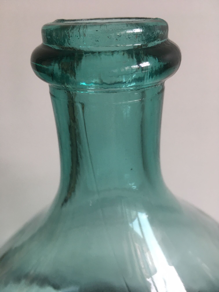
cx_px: 110
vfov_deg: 61.7
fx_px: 245
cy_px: 146
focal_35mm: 29
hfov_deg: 48.2
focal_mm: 4.15
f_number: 2.2
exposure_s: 1/33
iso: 100
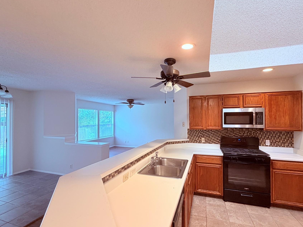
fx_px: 149
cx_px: 158
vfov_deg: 74.7
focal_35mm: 17
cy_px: 119
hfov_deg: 91.0
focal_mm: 2.22
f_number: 2.2
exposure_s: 1/60
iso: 200
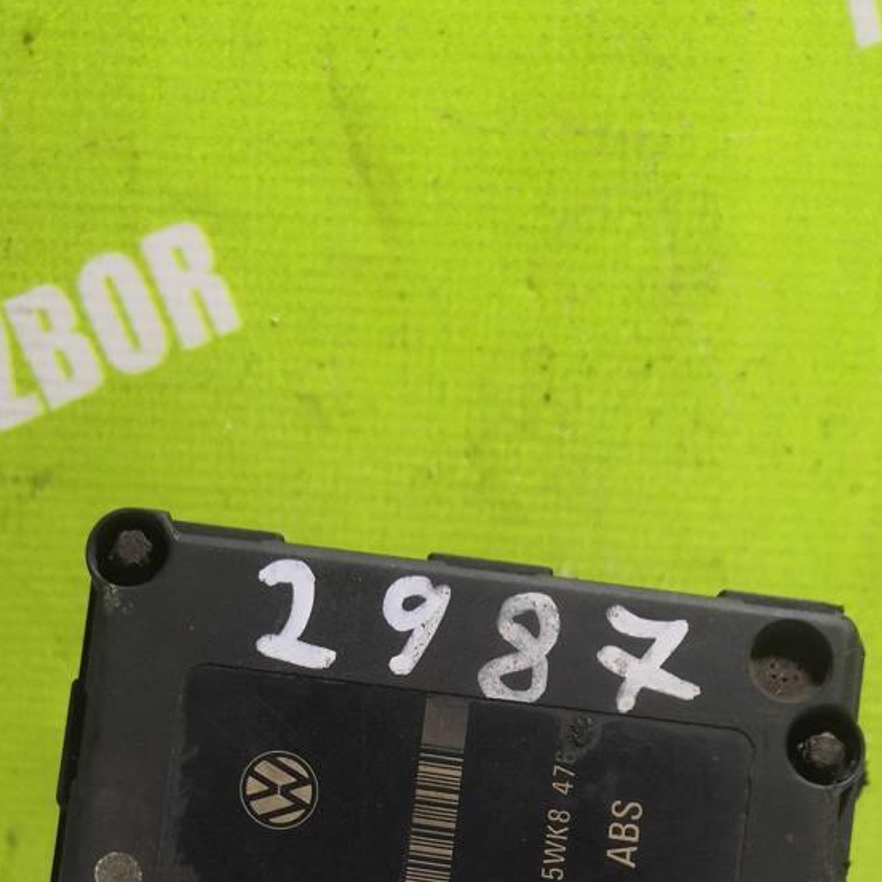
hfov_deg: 29.1
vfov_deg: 26.1
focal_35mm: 59
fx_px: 1701
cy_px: 1046
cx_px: 451
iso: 100
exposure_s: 1/50
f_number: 1.8
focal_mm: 3.95
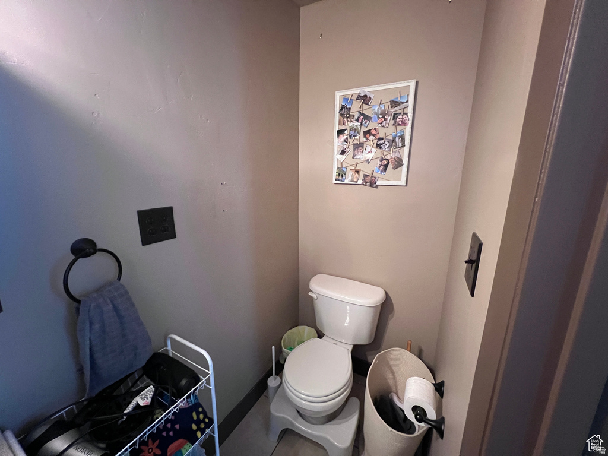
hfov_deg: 106.2
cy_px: 228
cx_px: 304
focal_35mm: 13
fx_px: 228
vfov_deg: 89.9
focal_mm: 1.57
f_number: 1.8
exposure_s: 1/40
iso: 800
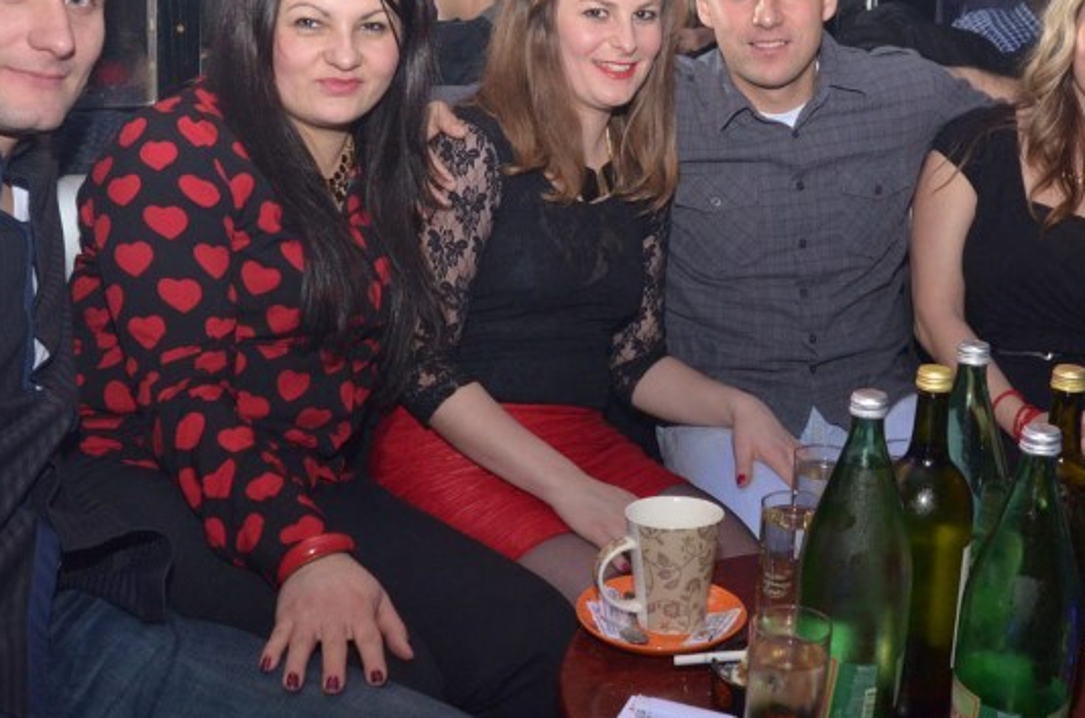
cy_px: 279
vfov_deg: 27.4
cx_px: 641
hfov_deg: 40.3
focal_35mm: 49
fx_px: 1473
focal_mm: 17
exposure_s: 1/25
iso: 1000
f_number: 5.6
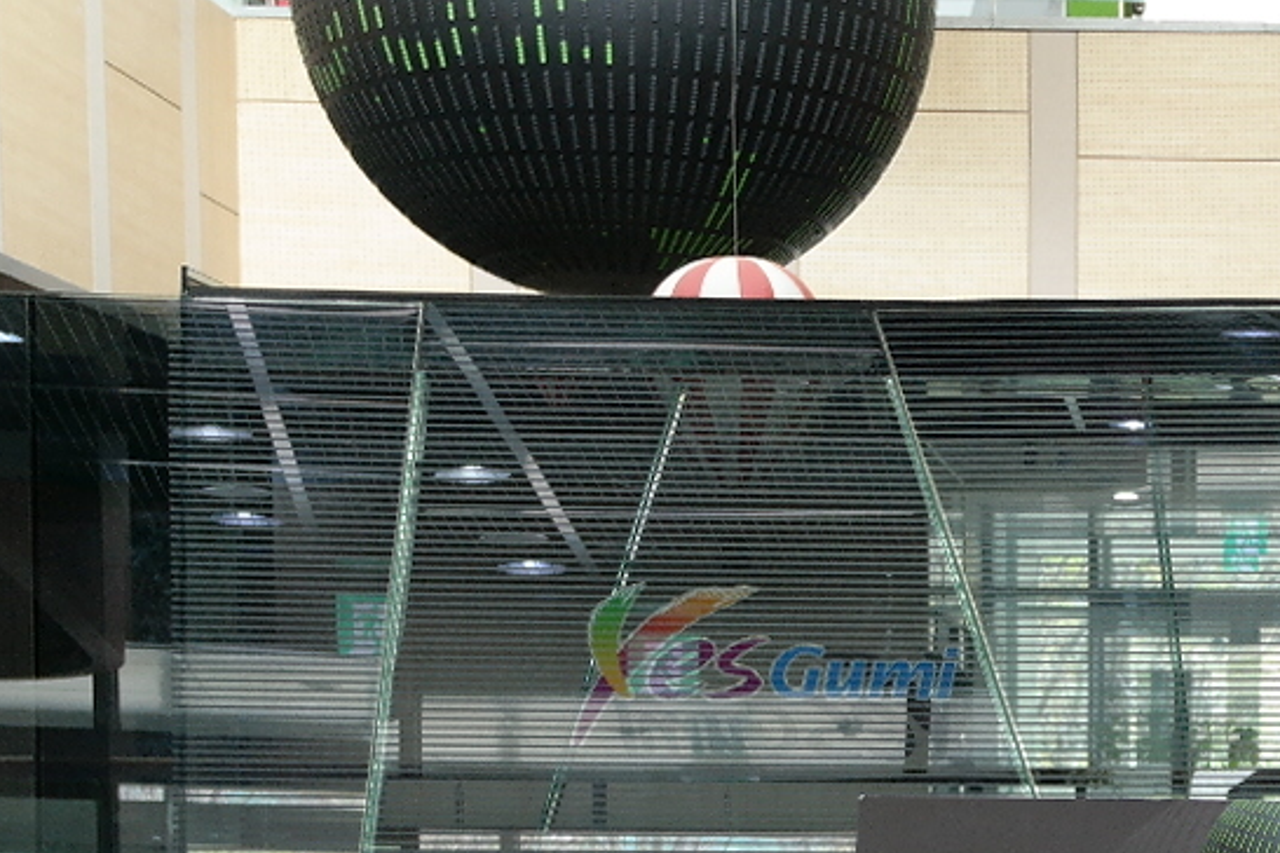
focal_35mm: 95
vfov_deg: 13.8
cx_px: 1334
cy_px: 1120
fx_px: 3378
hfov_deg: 20.6
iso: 400
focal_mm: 20
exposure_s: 1/40
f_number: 3.5
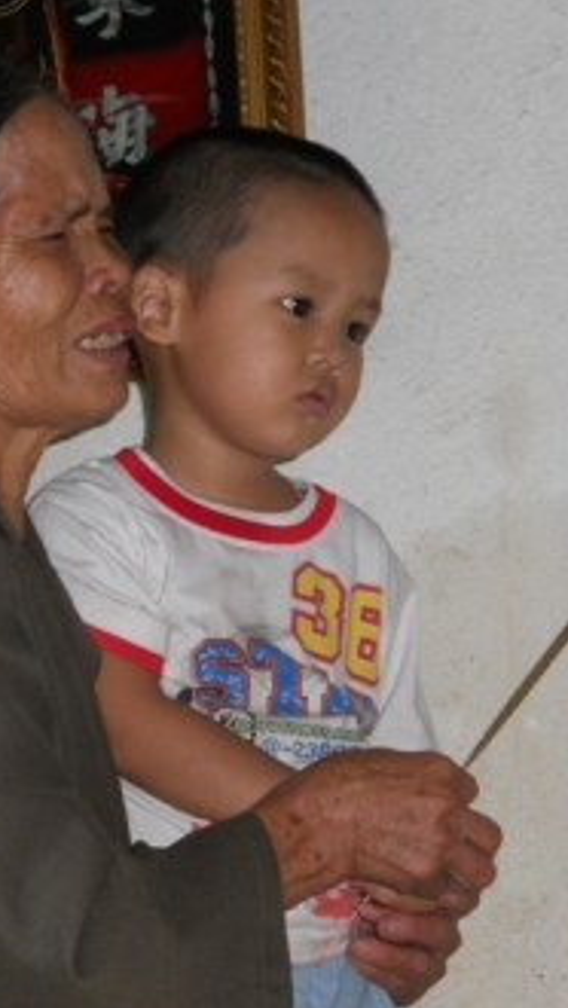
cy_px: 504
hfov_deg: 12.6
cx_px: 229
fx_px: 2566
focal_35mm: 96
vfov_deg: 22.2
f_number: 5.3
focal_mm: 11.7
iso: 250
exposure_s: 1/30
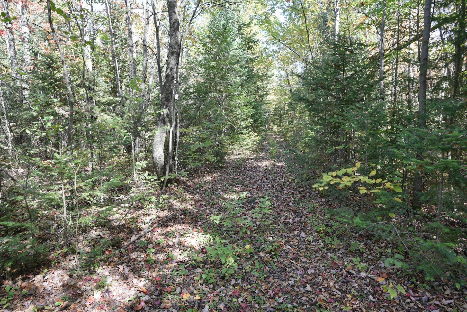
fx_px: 260
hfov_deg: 84.0
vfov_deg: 62.0
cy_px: 156
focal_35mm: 20
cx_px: 234
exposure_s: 1/320
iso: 1600
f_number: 6.3
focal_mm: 20
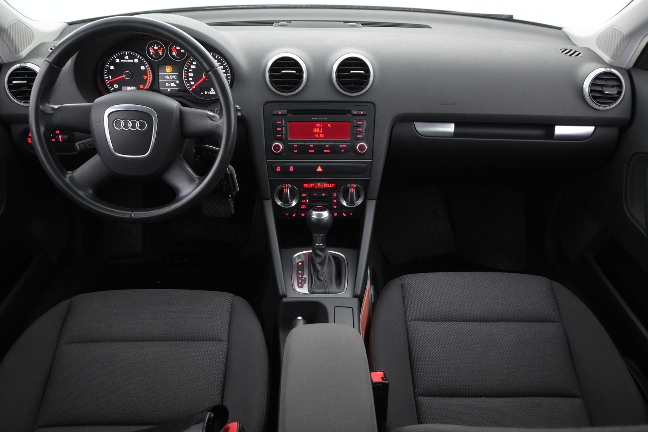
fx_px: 540
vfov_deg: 43.6
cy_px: 216
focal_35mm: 30
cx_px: 324
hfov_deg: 61.9
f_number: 3.8
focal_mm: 20
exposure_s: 1/40
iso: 2500
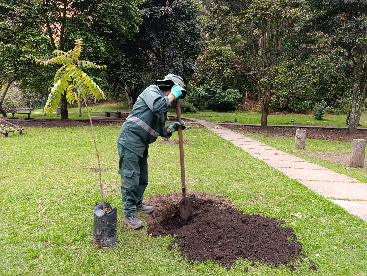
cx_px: 184
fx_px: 244
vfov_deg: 59.0
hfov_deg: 73.8
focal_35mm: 23
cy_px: 138
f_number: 1.6
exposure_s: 1/120
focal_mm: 6.14
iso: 320
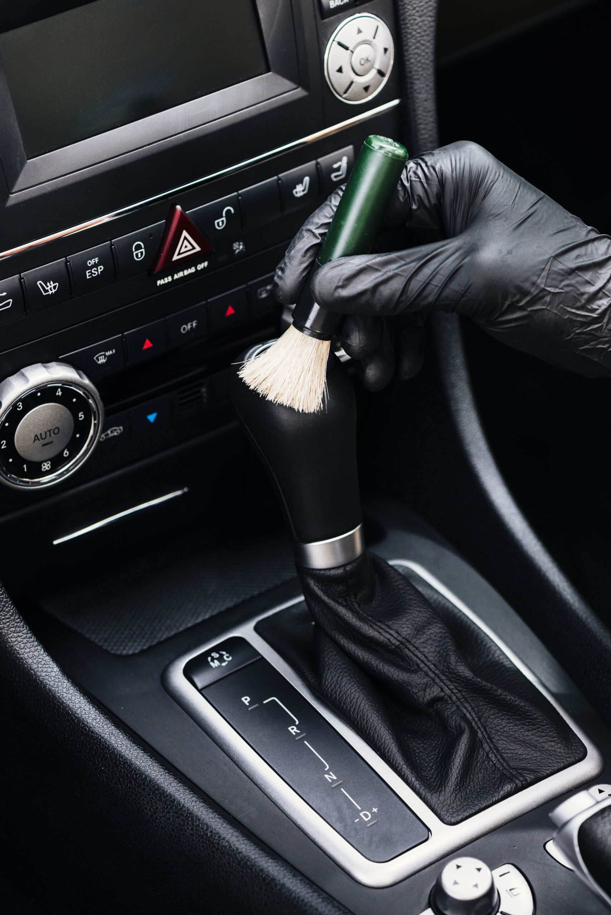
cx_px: 306
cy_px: 458
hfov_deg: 13.1
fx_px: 2670
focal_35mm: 105
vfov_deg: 19.4
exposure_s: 1/160
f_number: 6.3
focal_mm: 105
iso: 500
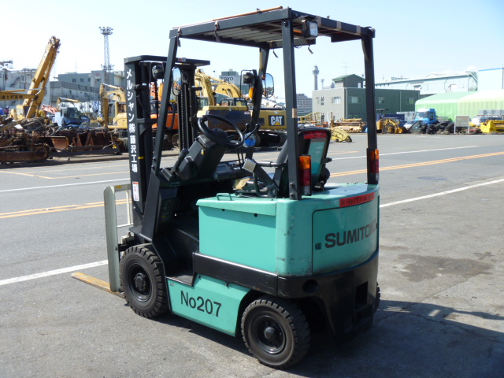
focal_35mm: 35
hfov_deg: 52.6
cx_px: 252
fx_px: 510
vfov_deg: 40.7
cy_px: 189
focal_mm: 6.3
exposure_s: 1/250
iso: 80
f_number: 4.5
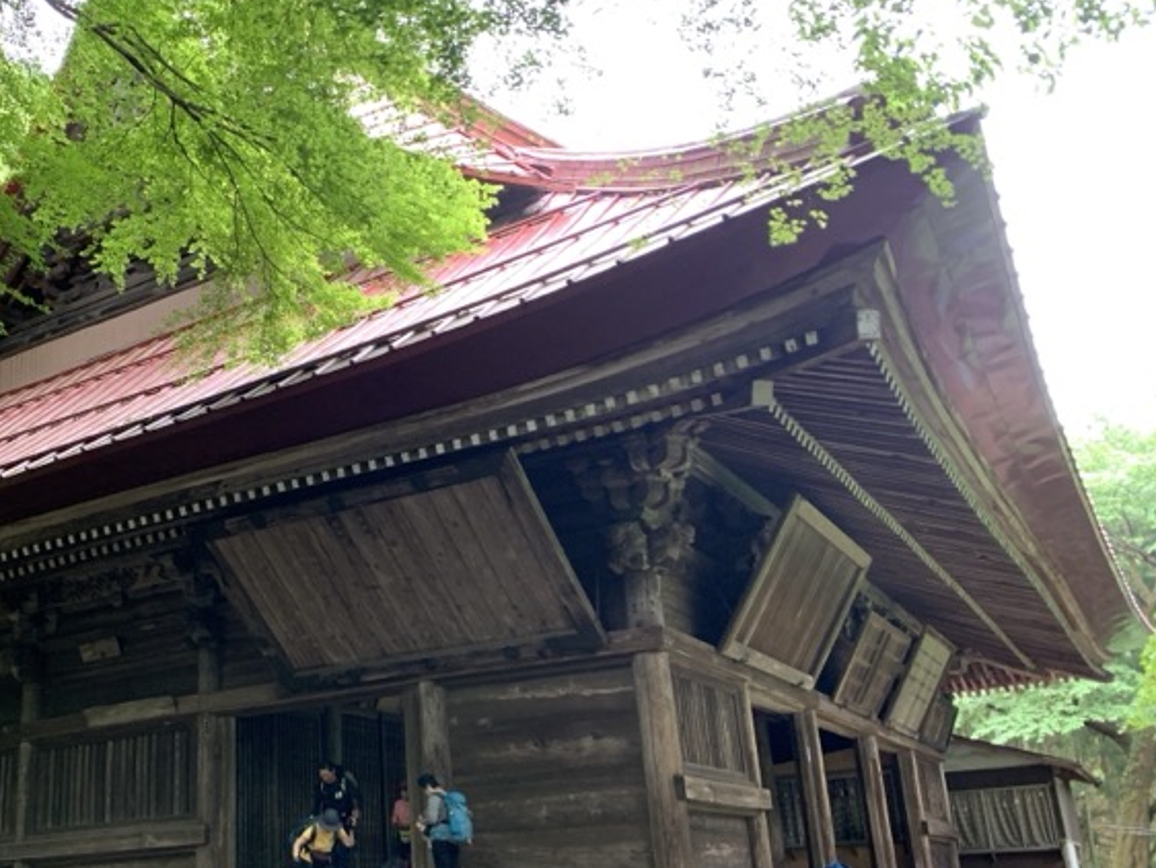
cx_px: 346
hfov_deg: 48.9
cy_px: 559
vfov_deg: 38.4
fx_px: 1236
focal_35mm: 37
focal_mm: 4.25
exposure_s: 1/60
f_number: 1.8
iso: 200
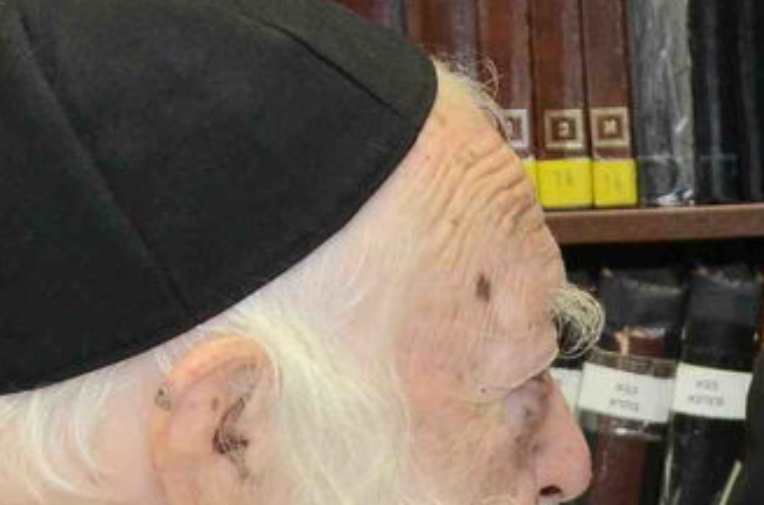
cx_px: 759
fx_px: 4340
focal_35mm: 205
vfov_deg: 6.7
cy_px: 360
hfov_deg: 10.0
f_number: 5.6
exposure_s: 1/80
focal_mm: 32
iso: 1000
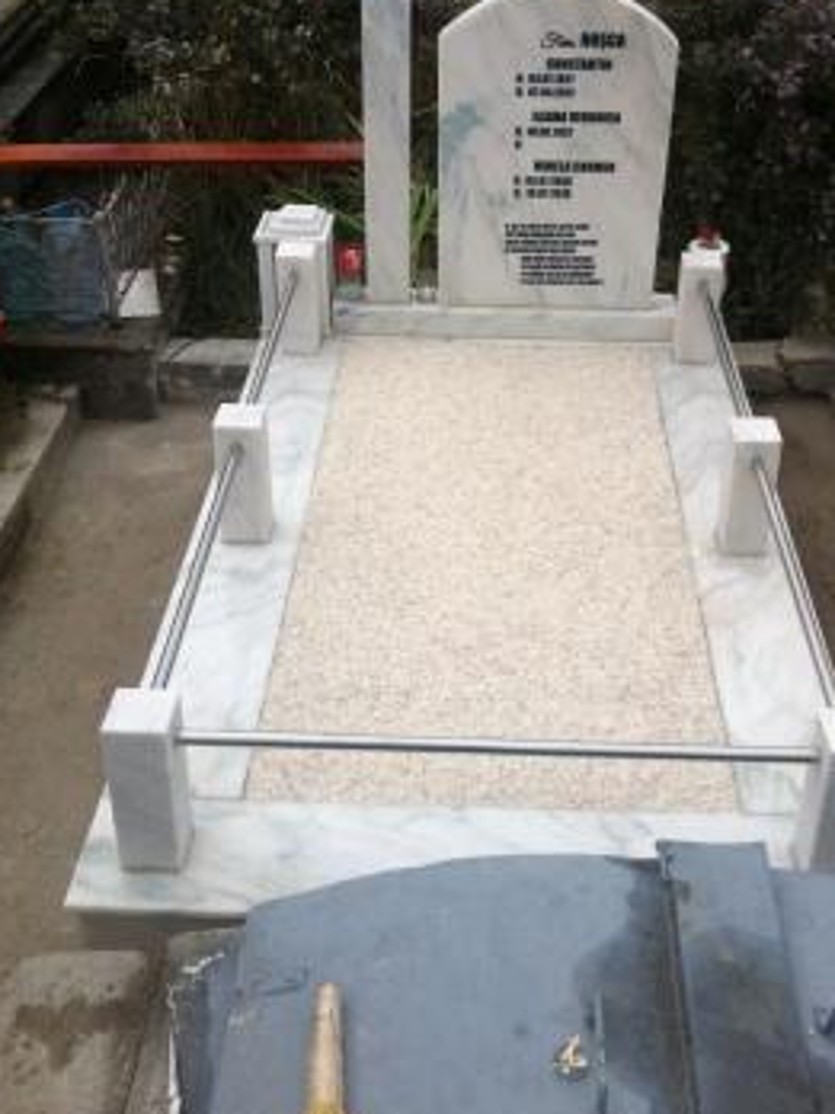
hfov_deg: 32.1
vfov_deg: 41.8
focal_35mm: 45
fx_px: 1447
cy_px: 419
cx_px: 501
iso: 80
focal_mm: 3.85
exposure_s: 1/450
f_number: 2.8
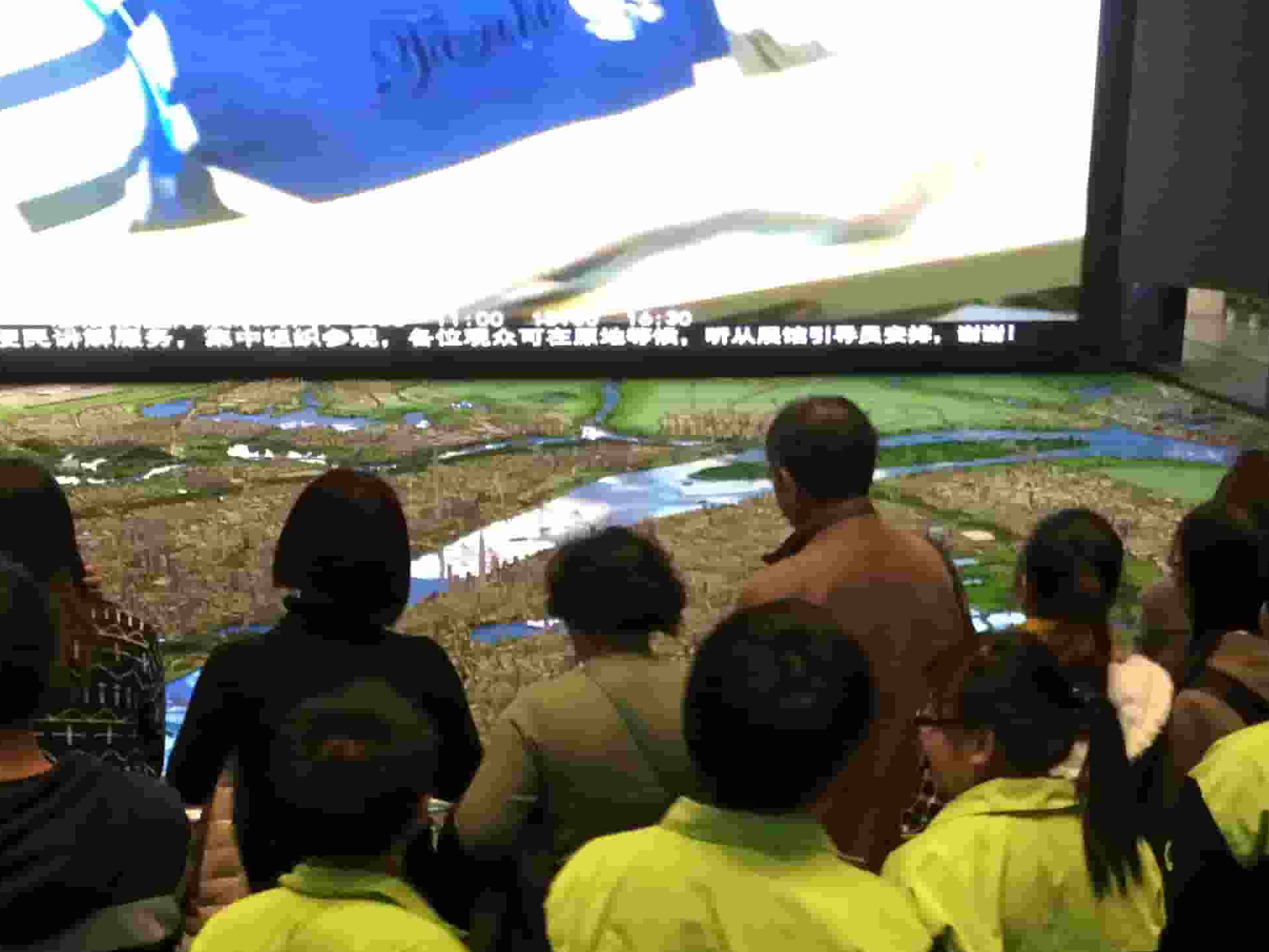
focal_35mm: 49
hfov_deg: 38.4
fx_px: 1796
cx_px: 858
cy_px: 735
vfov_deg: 29.1
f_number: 2.2
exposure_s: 1/25
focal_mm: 4.15
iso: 320
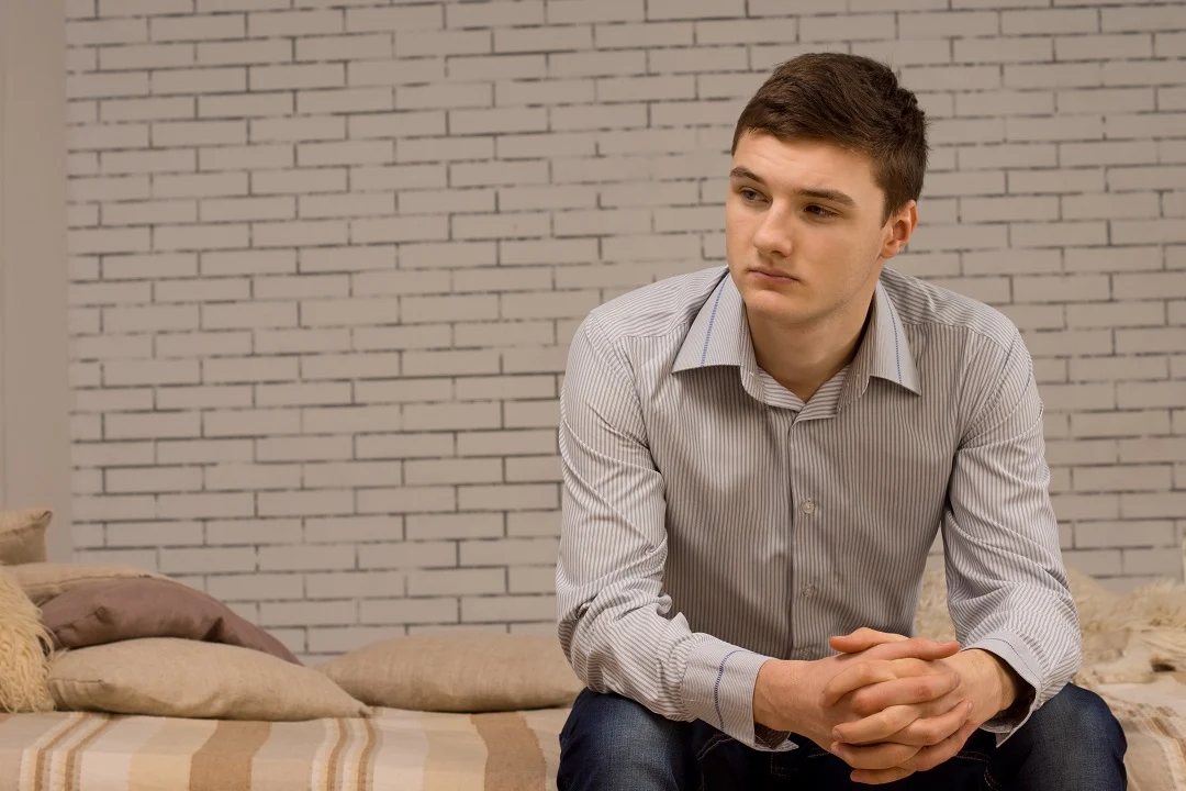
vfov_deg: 18.2
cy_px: 396
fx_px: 2471
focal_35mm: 75
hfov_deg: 27.0
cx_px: 593
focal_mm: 50
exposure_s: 1/160
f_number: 6.3
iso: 100
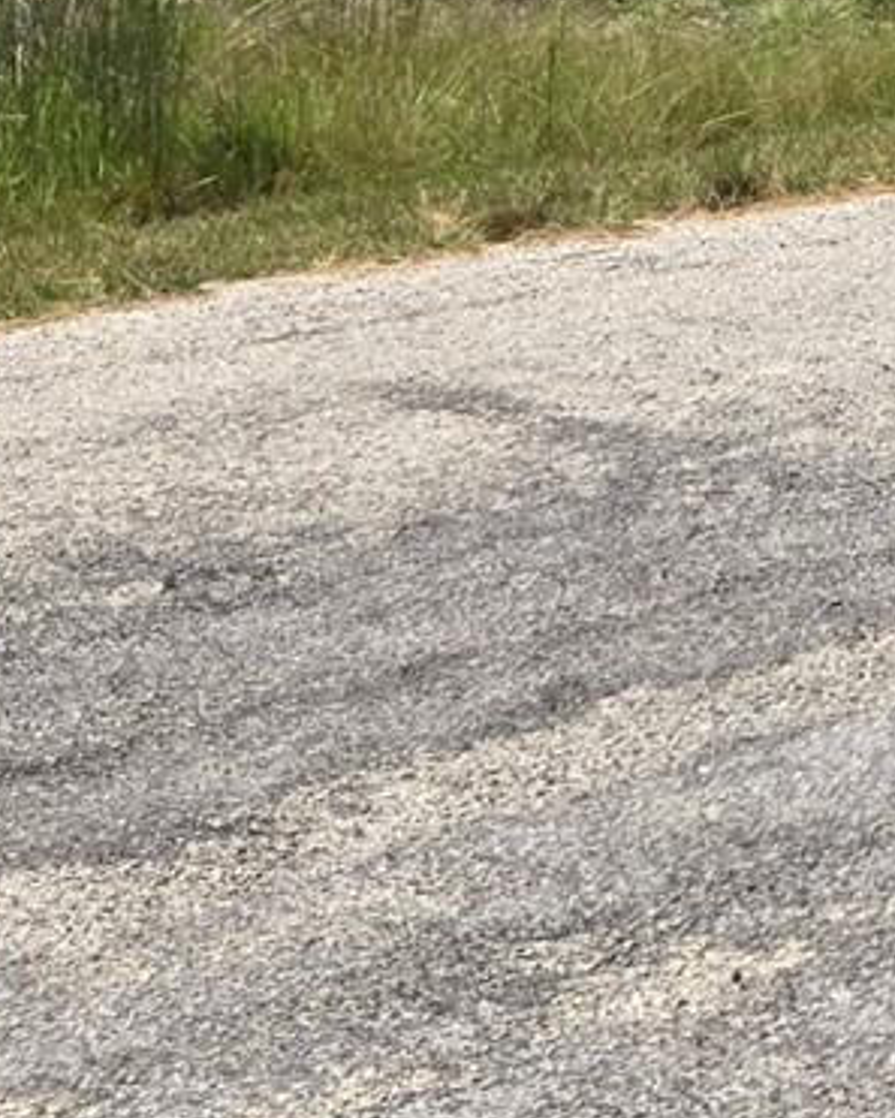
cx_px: 1935
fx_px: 4104
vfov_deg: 14.4
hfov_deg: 11.0
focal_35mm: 124
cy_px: -600
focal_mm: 5.4
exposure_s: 1/2686
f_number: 1.8
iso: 25
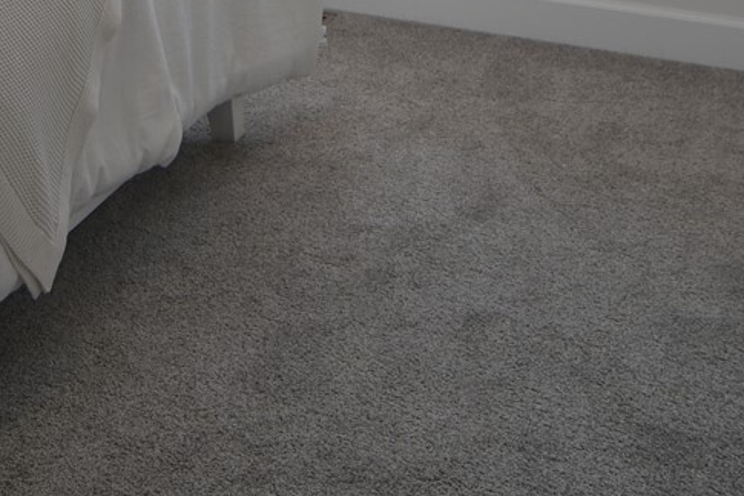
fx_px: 1301
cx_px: 168
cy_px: -348
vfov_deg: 18.0
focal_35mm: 63
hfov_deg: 31.2
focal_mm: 12
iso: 100
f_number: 4
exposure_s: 1/20
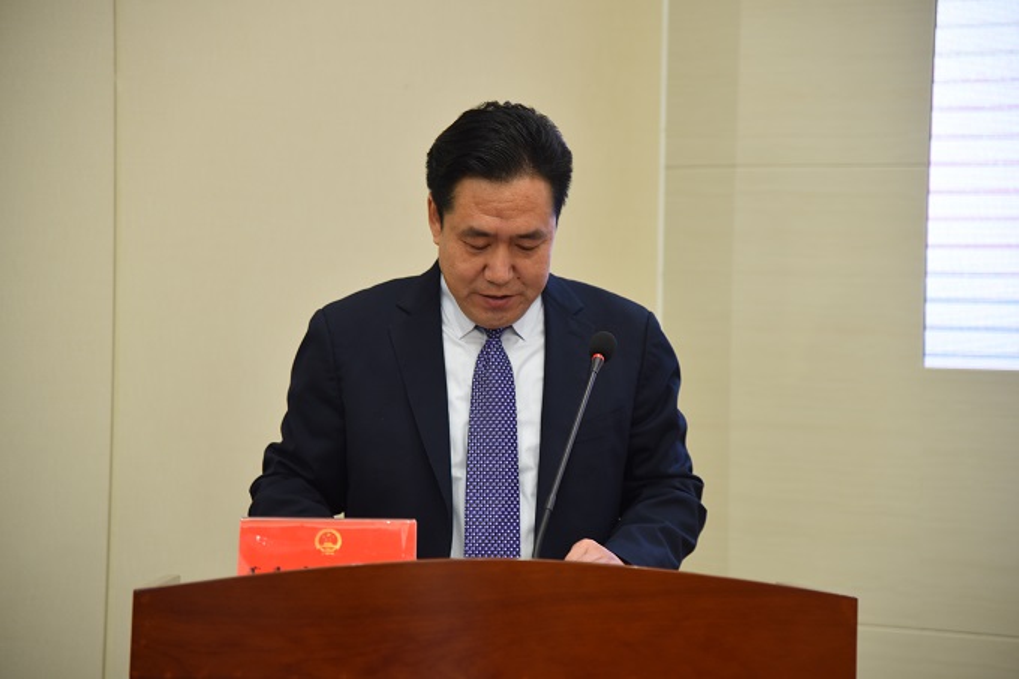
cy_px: 340
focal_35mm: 105
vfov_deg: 13.0
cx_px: 510
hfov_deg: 19.5
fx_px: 2971
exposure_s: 1/60
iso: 720
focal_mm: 105
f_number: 4
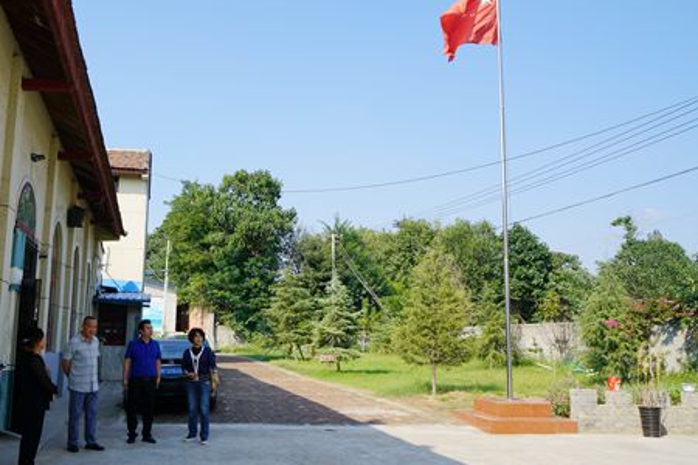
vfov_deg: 41.1
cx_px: 267
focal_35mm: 32
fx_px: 620
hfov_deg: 58.1
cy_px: 254
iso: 100
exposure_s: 1/80
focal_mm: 24
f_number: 11
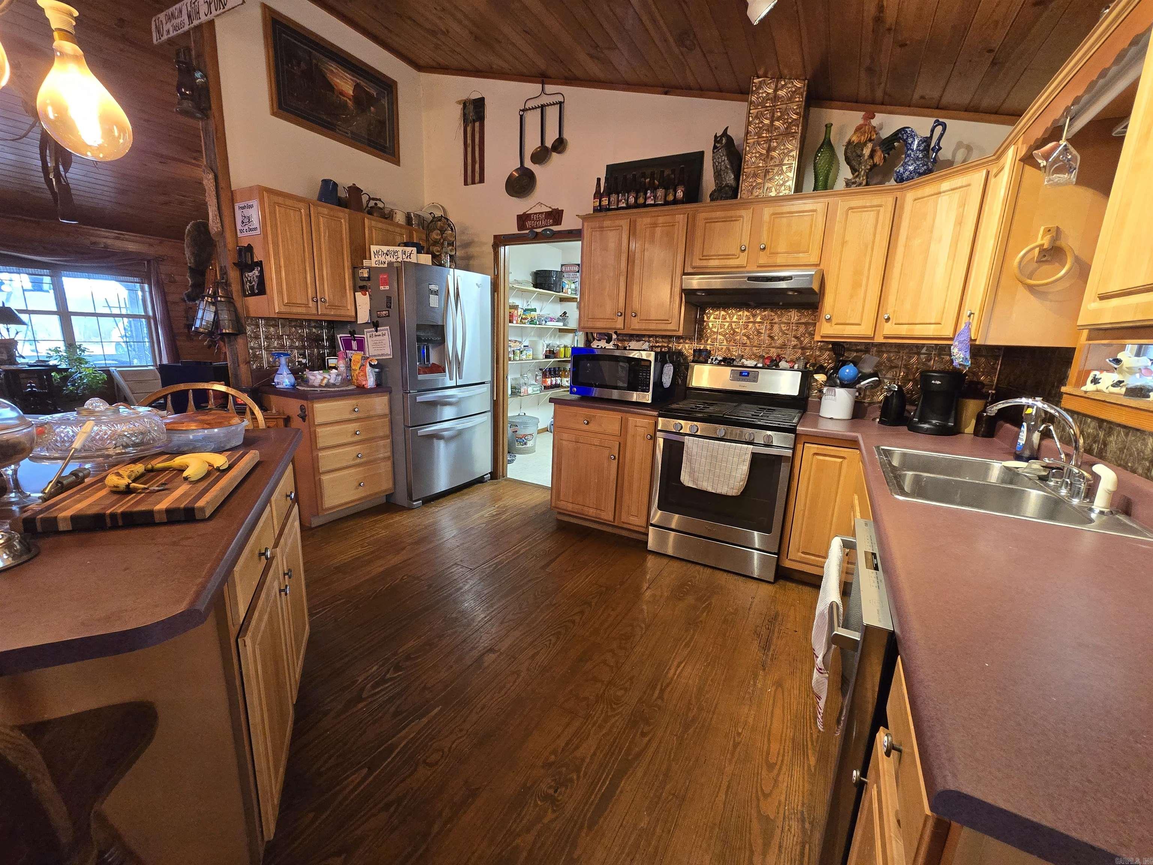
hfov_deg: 106.2
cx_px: 576
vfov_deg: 89.9
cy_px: 432
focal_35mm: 13
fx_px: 433
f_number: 2.2
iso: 500
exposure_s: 1/60
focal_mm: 2.2
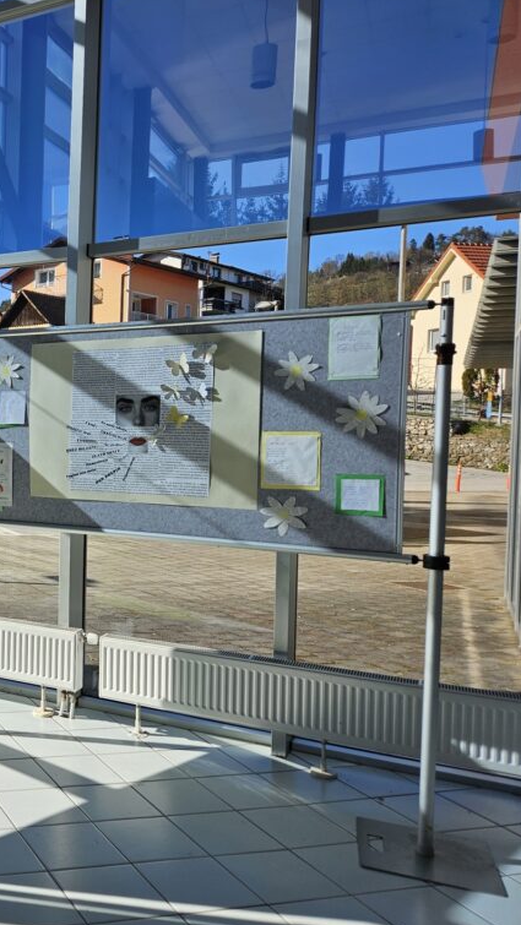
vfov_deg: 58.0
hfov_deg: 29.7
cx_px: -104
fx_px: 835
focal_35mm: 34
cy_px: 459
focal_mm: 5.4
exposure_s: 1/1307
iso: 25
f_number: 1.8
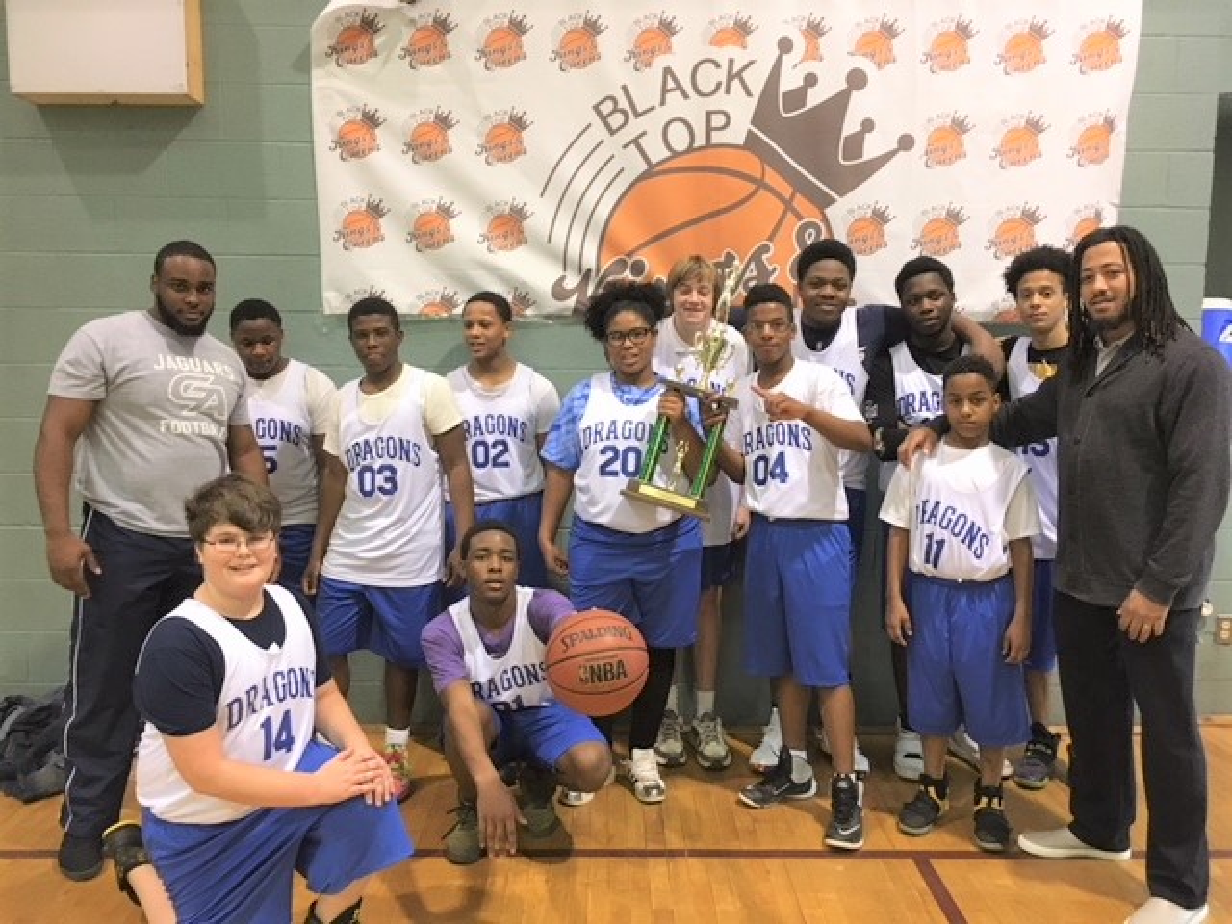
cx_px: 616
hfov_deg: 61.7
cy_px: 462
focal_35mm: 29
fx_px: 1032
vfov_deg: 48.2
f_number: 2.2
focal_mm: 4.15
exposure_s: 1/15
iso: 200
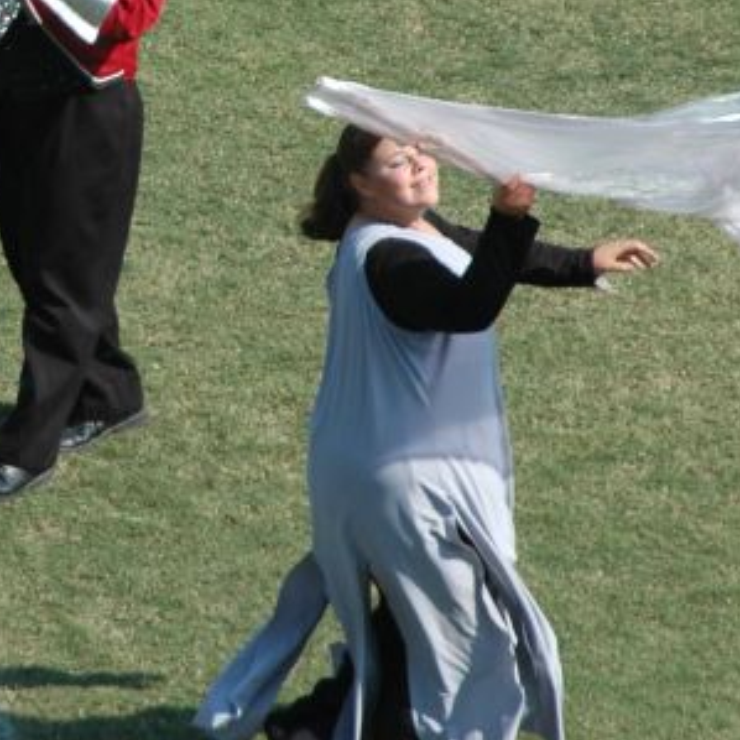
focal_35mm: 873
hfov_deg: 2.0
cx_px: 49
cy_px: 109
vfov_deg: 2.0
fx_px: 21114
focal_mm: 200
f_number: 6.3
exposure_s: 1/640
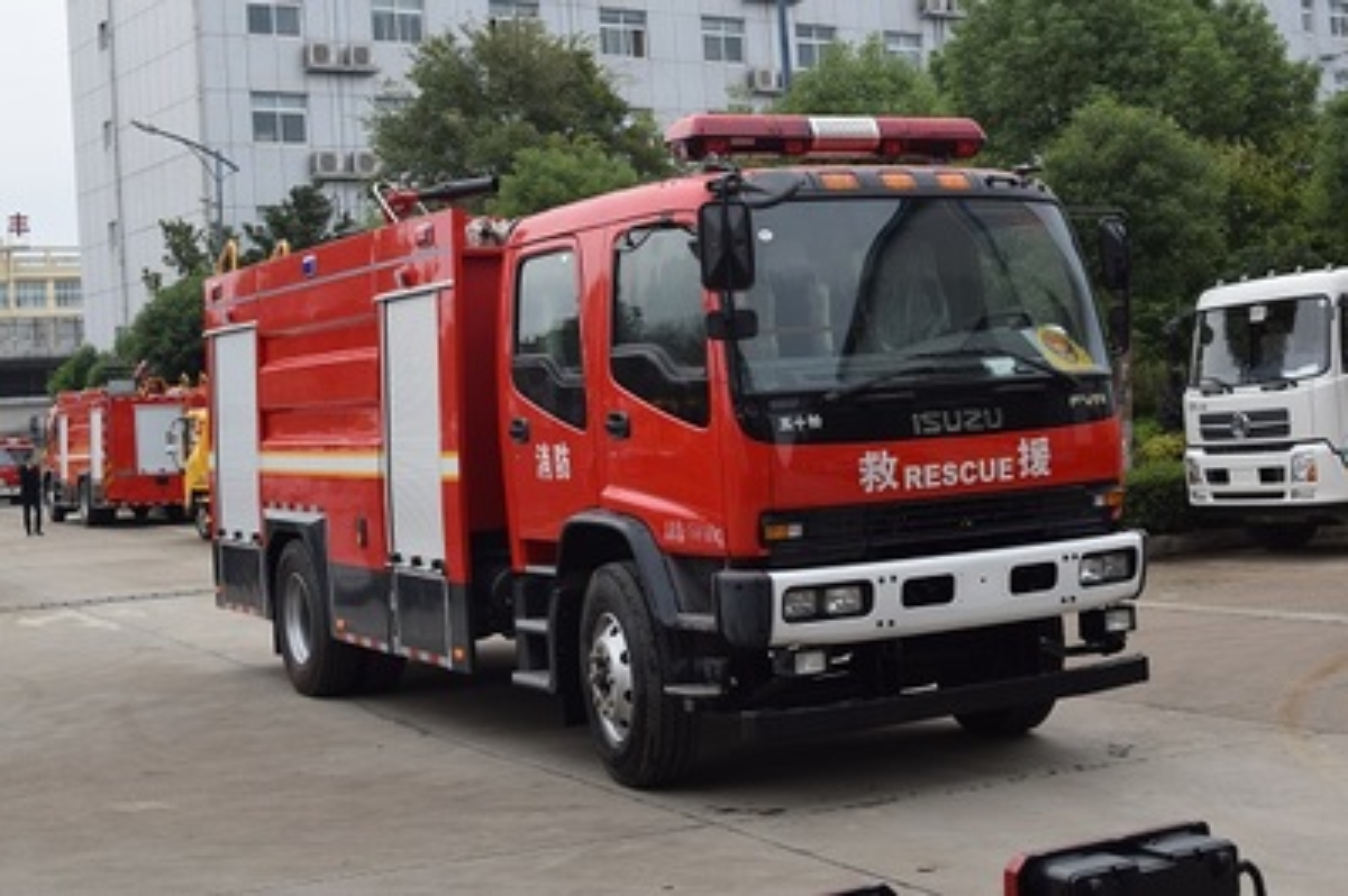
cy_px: 448
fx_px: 1964
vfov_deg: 25.7
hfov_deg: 37.9
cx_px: 674
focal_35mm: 52
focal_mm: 35
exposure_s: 1/160
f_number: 6.3
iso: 400
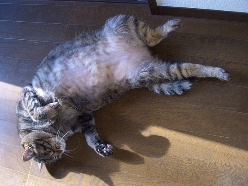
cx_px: 128
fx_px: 265
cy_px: 94
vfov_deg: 38.7
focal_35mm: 37
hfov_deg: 50.1
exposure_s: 1/60
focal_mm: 5.8
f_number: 2.6
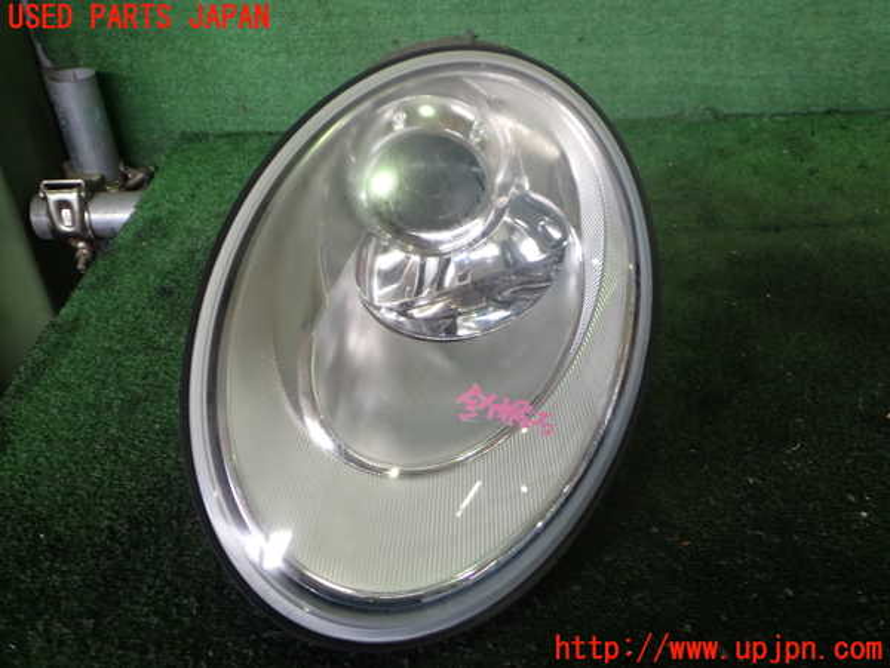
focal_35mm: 30
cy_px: 334
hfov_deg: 60.0
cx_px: 445
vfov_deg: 46.8
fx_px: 771
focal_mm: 5.4
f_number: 2.3
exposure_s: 1/80
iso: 200
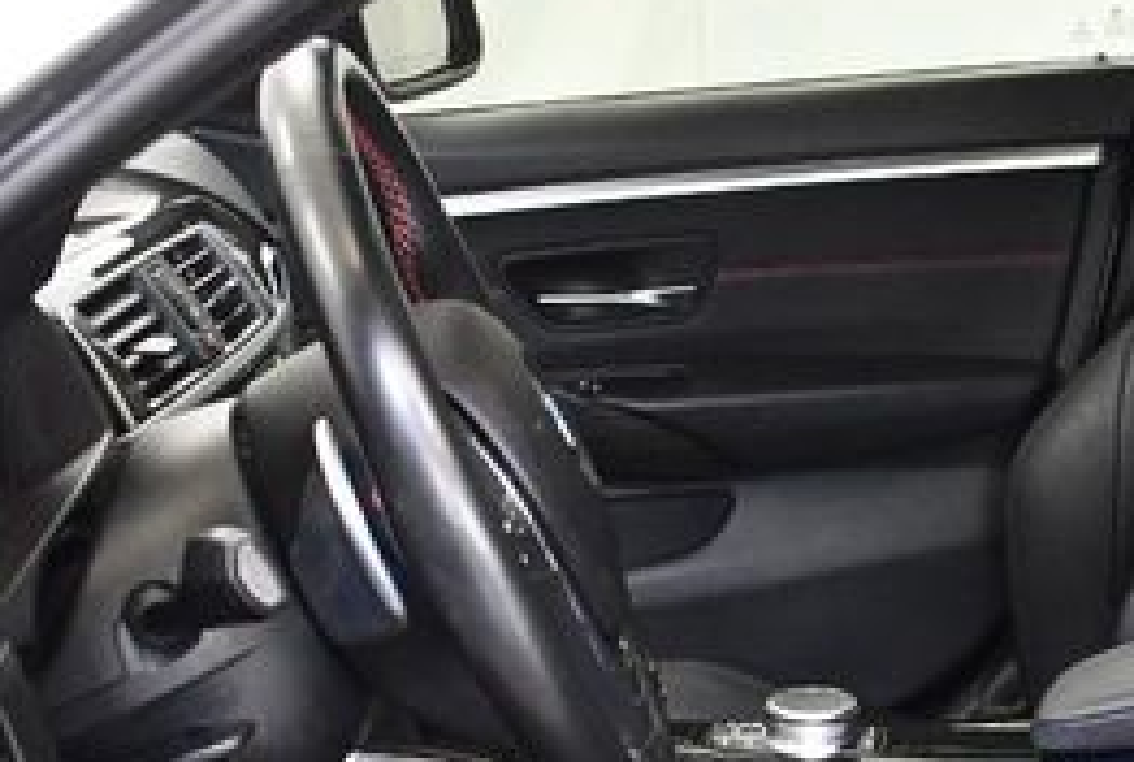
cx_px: 1030
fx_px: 2778
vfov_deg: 15.3
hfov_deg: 22.5
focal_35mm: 88
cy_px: 803
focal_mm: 18
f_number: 3.5
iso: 3200
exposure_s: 1/100
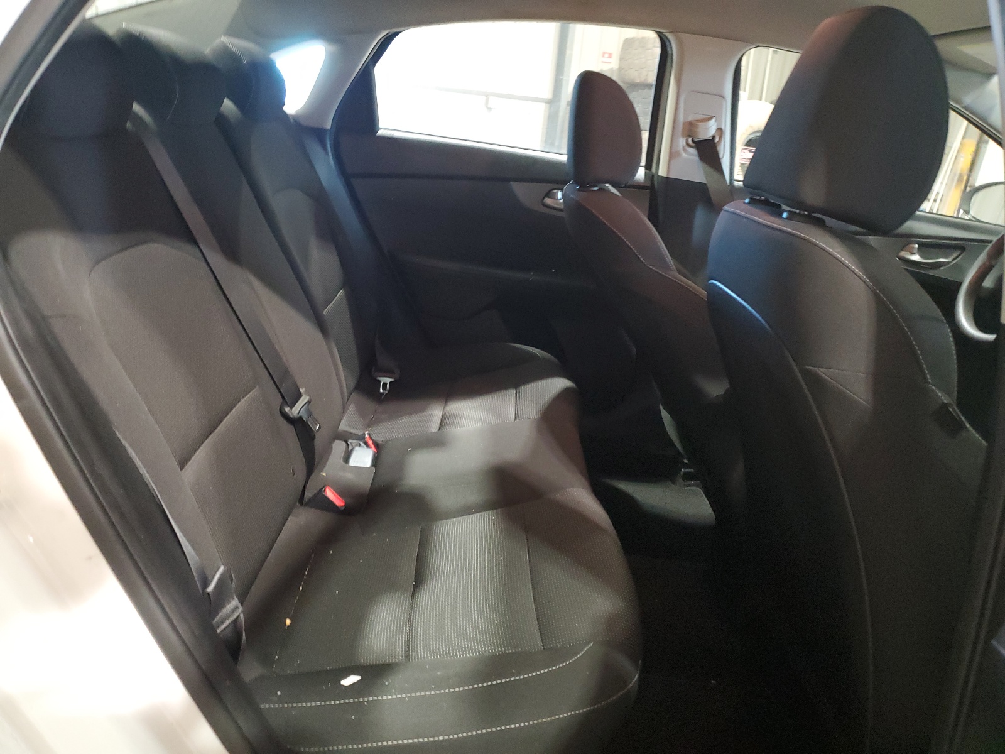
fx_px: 755
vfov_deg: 53.1
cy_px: 377
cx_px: 502
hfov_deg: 67.3
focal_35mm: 26
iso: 325
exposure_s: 1/24
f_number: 1.5
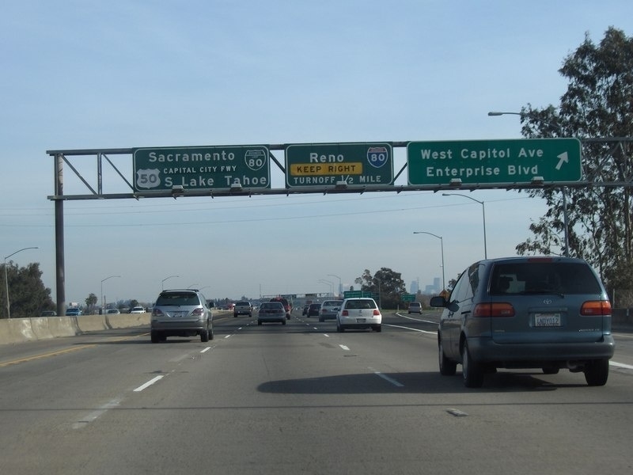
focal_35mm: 70
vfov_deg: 21.0
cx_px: 316
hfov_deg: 27.8
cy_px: 238
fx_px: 1280
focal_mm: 14.3
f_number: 3.5
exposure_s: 1/645
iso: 50
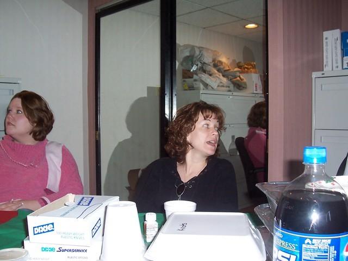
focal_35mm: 37
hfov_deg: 50.1
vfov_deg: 38.7
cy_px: 130
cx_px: 174
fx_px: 372
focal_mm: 5.6
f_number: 2.8
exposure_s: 1/60
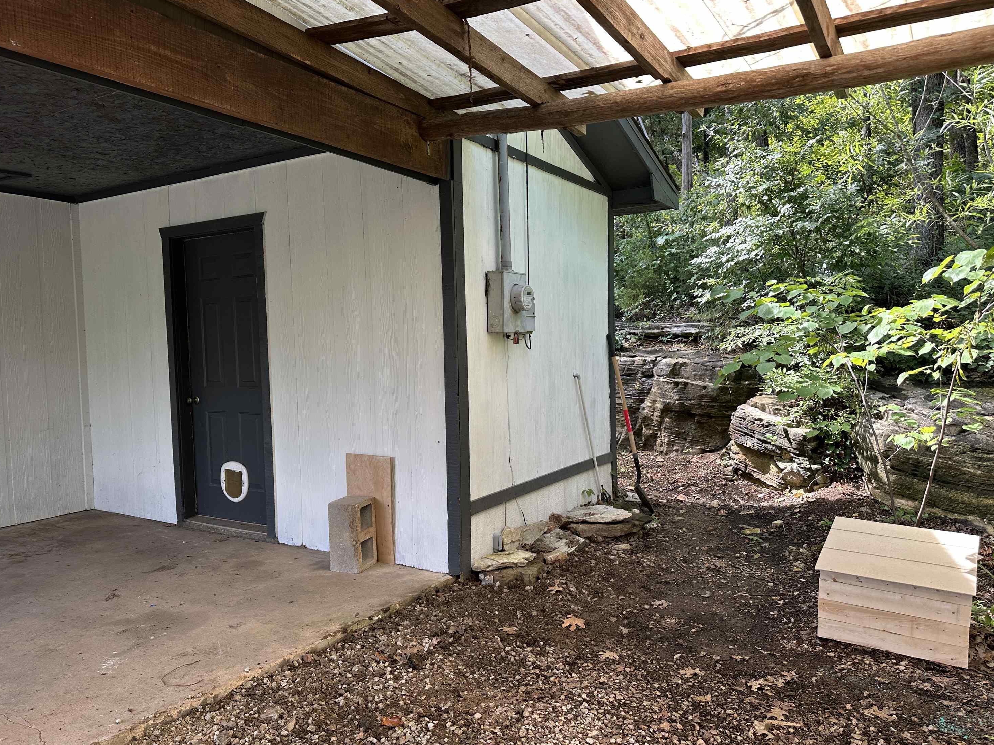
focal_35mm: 25
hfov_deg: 69.4
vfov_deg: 54.9
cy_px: 375
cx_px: 514
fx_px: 718
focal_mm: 6.86
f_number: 1.78
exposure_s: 1/233
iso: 64
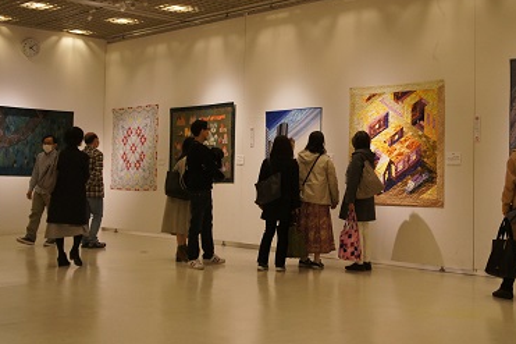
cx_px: 325
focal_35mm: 49
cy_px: 130
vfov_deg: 27.6
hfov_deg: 40.3
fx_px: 697
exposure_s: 1/160
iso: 1250
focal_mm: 25
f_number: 4
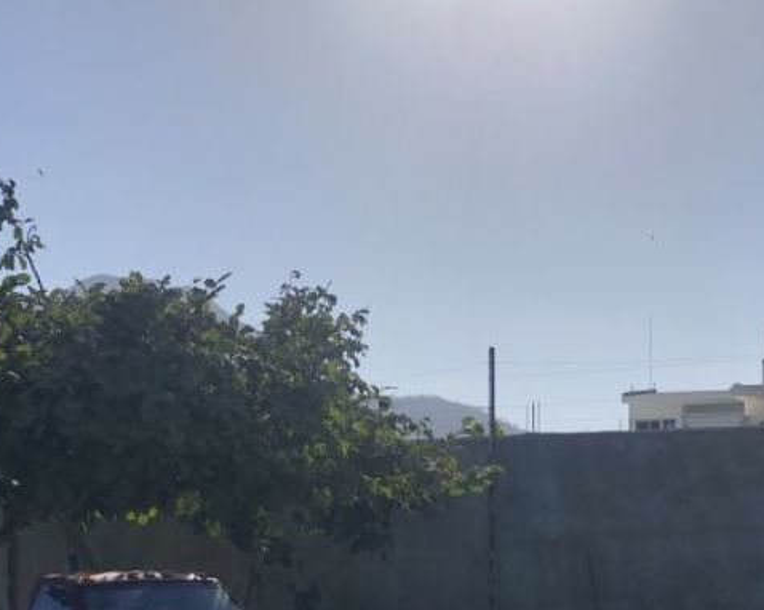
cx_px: 368
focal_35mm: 61
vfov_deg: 24.4
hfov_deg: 31.0
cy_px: 522
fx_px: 1379
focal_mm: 3.99
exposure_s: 1/4808
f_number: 1.8
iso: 25
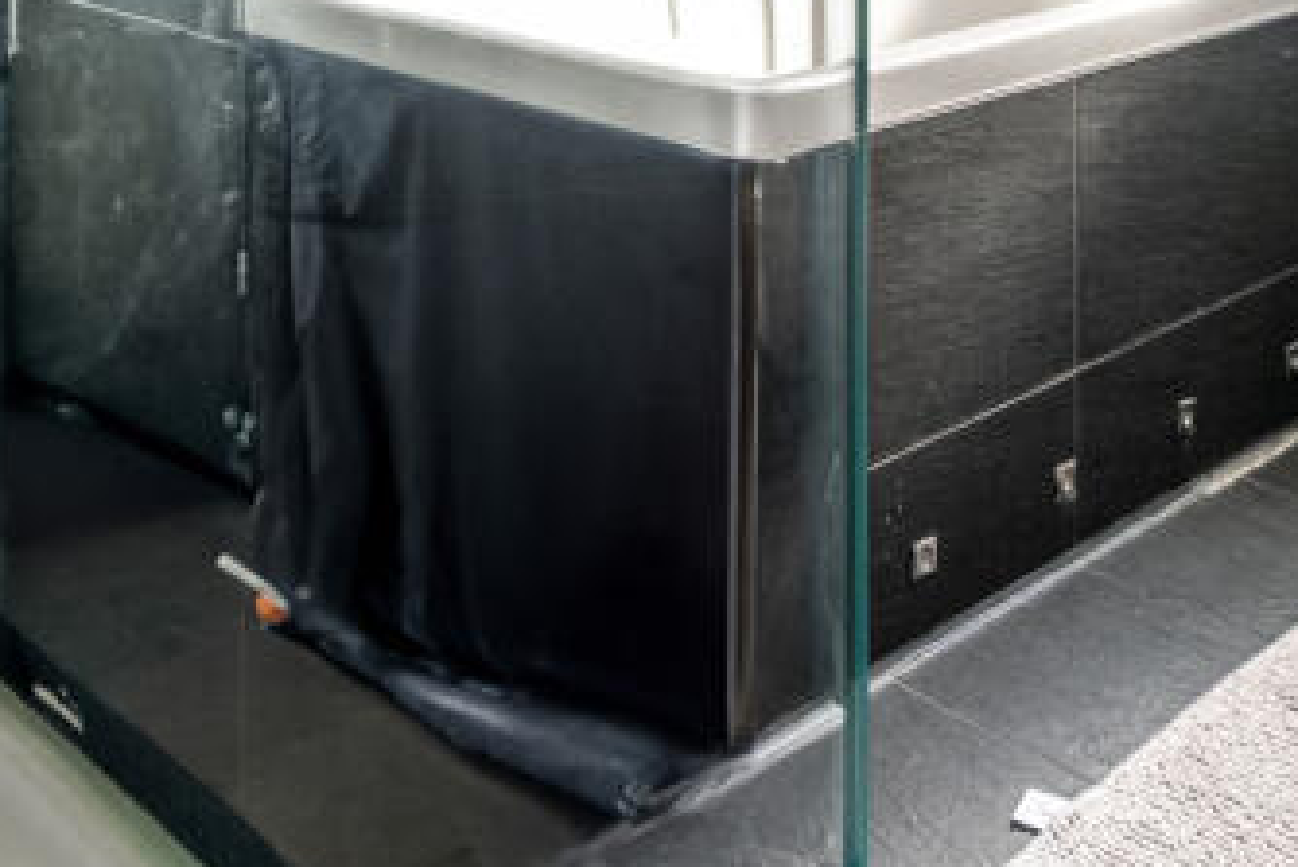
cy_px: -342
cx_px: 606
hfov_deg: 40.3
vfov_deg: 23.4
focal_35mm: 49
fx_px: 1767
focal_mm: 16
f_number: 5.6
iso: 800
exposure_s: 1/100
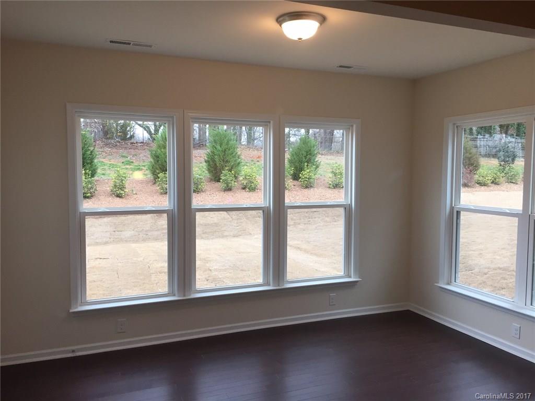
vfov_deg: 48.2
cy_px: 200
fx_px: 448
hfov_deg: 61.7
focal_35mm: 29
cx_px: 268
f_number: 2.2
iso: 32
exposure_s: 1/40
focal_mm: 4.15
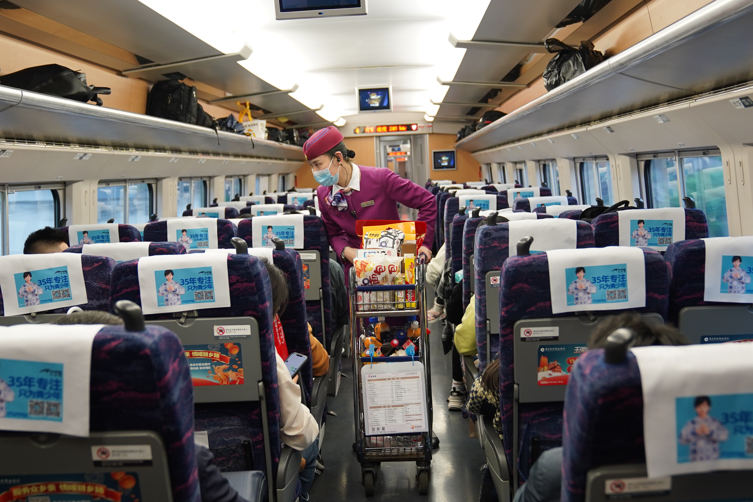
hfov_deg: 43.6
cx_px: 376
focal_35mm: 45
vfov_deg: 29.9
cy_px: 251
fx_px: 941
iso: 640
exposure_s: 1/60
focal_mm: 30
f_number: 3.2
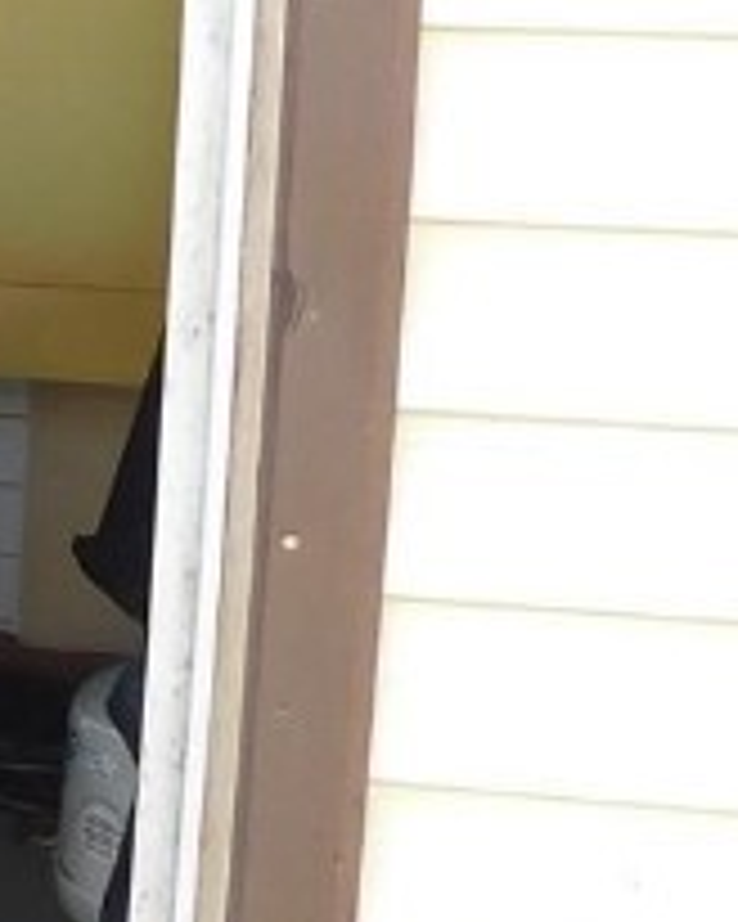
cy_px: 270
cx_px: -950
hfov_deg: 11.6
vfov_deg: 17.1
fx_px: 3058
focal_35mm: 112
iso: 125
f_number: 3
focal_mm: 4
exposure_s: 1/250
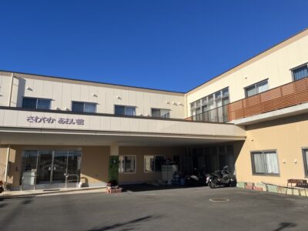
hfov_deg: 67.3
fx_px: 231
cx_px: 154
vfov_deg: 53.1
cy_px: 116
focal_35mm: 26
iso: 50
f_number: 1.6
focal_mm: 5.1
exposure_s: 1/4854
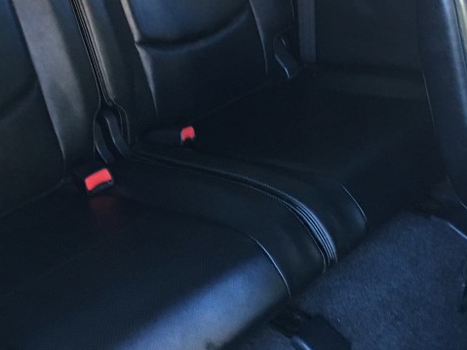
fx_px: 836
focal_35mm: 62
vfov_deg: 23.2
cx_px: 292
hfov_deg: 31.1
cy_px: 62
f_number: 2.2
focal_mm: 4.15
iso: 125
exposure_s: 1/30
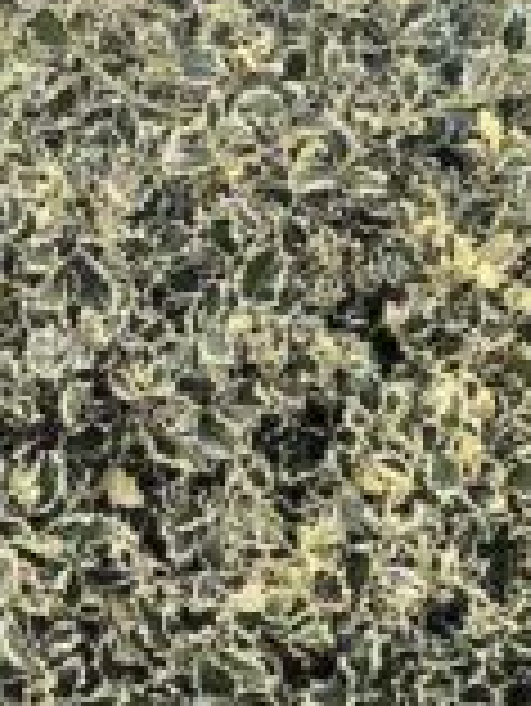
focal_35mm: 88
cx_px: 243
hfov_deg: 16.8
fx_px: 1797
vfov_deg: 22.1
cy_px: 483
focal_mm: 4.2
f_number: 1.6
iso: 160
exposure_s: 1/60
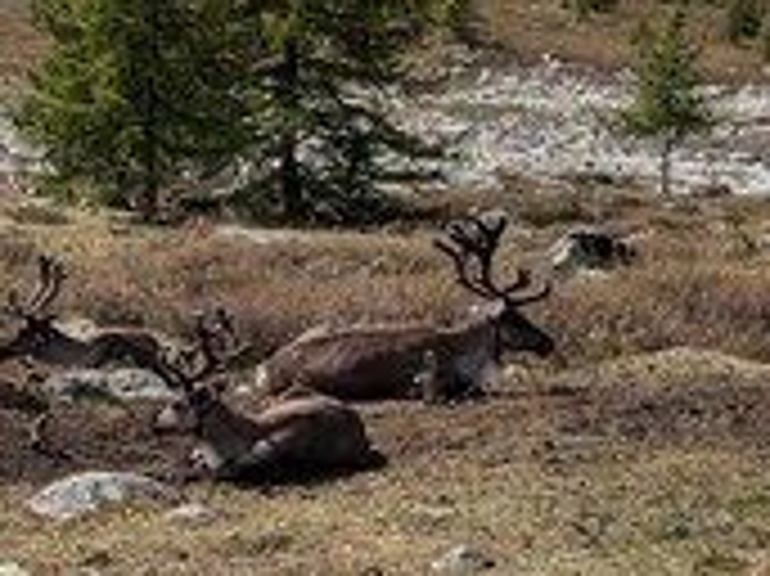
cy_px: 180
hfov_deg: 22.6
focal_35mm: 75
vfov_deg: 19.5
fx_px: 1667
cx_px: -293
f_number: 1.89
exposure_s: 1/3559
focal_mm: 5.43
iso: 43
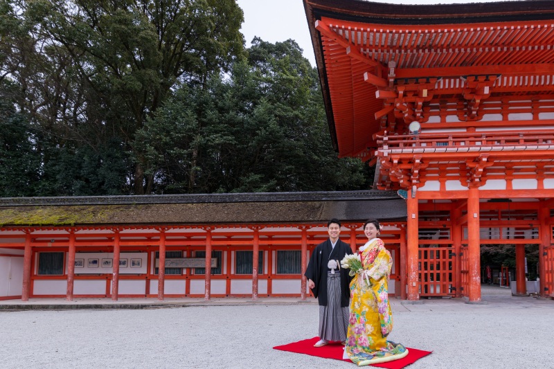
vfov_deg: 61.9
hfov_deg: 84.0
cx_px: 277
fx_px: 308
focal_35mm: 20
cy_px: 184
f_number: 5.6
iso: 100
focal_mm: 20
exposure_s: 1/200
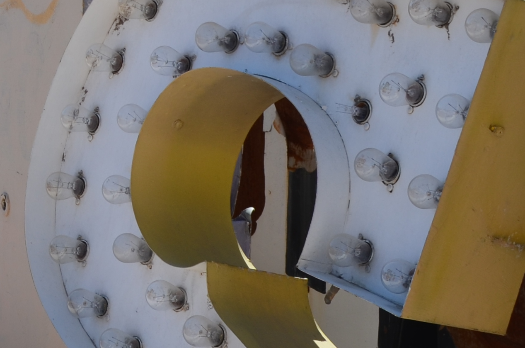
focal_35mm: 140
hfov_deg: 14.3
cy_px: 7
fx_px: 2037
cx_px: -90
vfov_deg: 9.7
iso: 100
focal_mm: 24
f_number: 8
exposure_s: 1/250
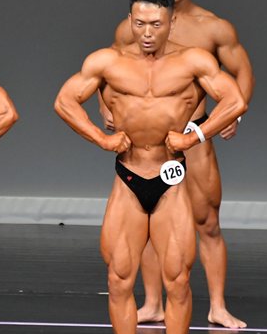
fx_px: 7422
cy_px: 185
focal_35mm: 751
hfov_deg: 2.1
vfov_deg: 2.6
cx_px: 68
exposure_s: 1/400
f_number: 5.6
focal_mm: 230
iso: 5000
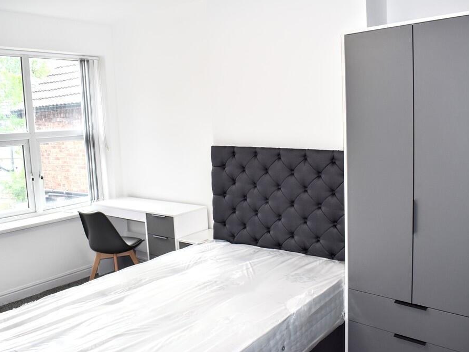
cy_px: 175
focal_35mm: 33
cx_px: 241
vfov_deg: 42.9
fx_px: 447
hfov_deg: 55.4
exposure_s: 1/125
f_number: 5.6
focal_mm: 20
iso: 400
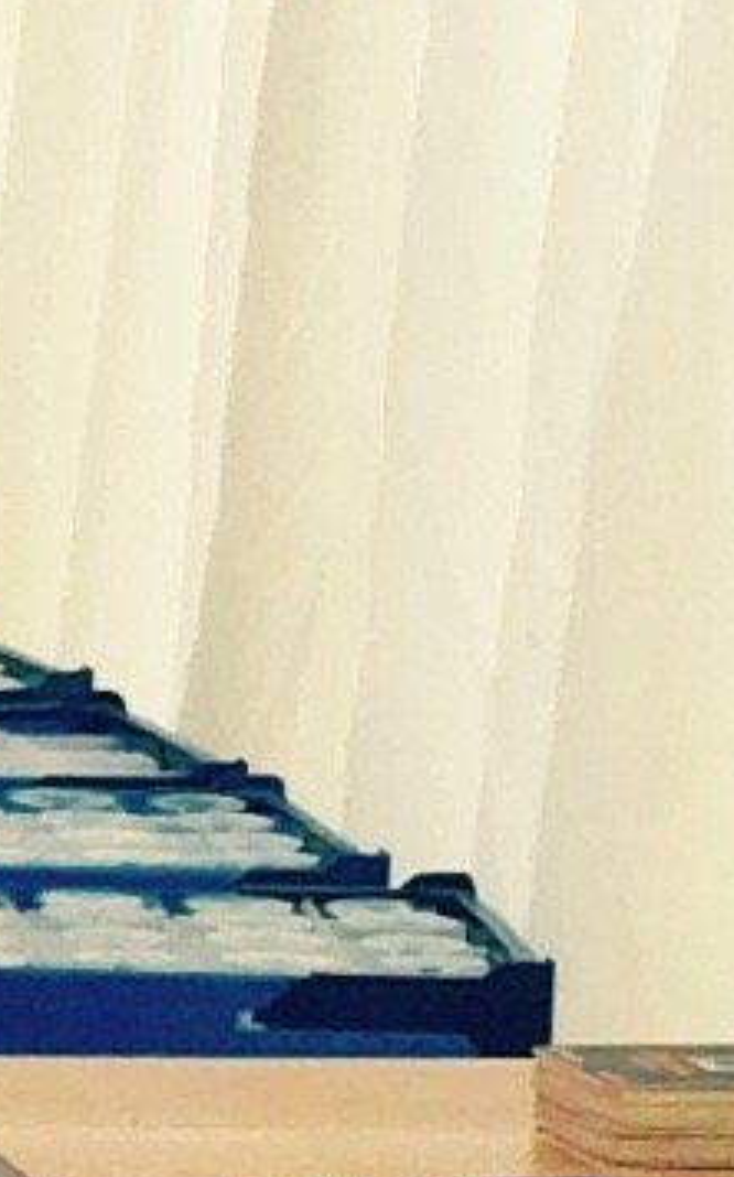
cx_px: -2219
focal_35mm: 282
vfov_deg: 7.4
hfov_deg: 4.3
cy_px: 777
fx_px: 9040
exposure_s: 1/342
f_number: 2.2
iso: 32
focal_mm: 4.15
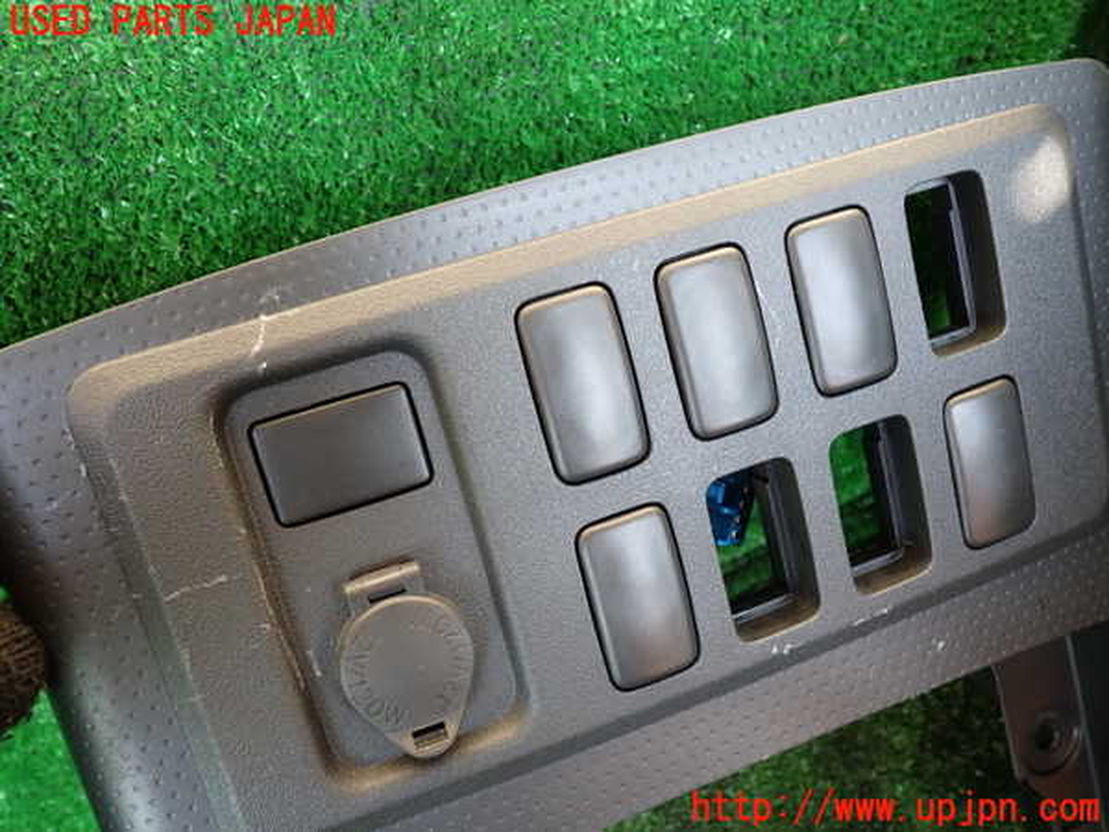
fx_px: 961
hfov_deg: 60.0
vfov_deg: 46.8
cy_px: 416
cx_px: 554
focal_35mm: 30
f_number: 2.3
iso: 160
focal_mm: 5.4
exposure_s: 1/60
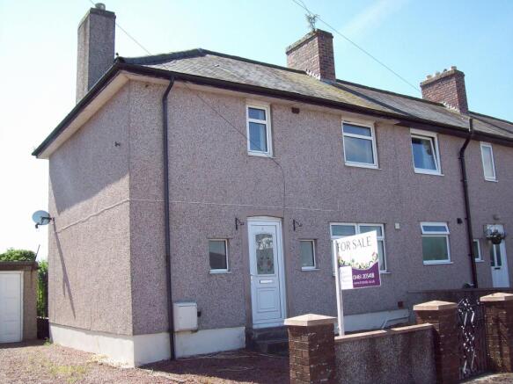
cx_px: 256
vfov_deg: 39.6
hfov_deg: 51.4
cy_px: 192
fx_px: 533
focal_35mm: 36
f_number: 4.8
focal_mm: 6
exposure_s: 1/248
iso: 80
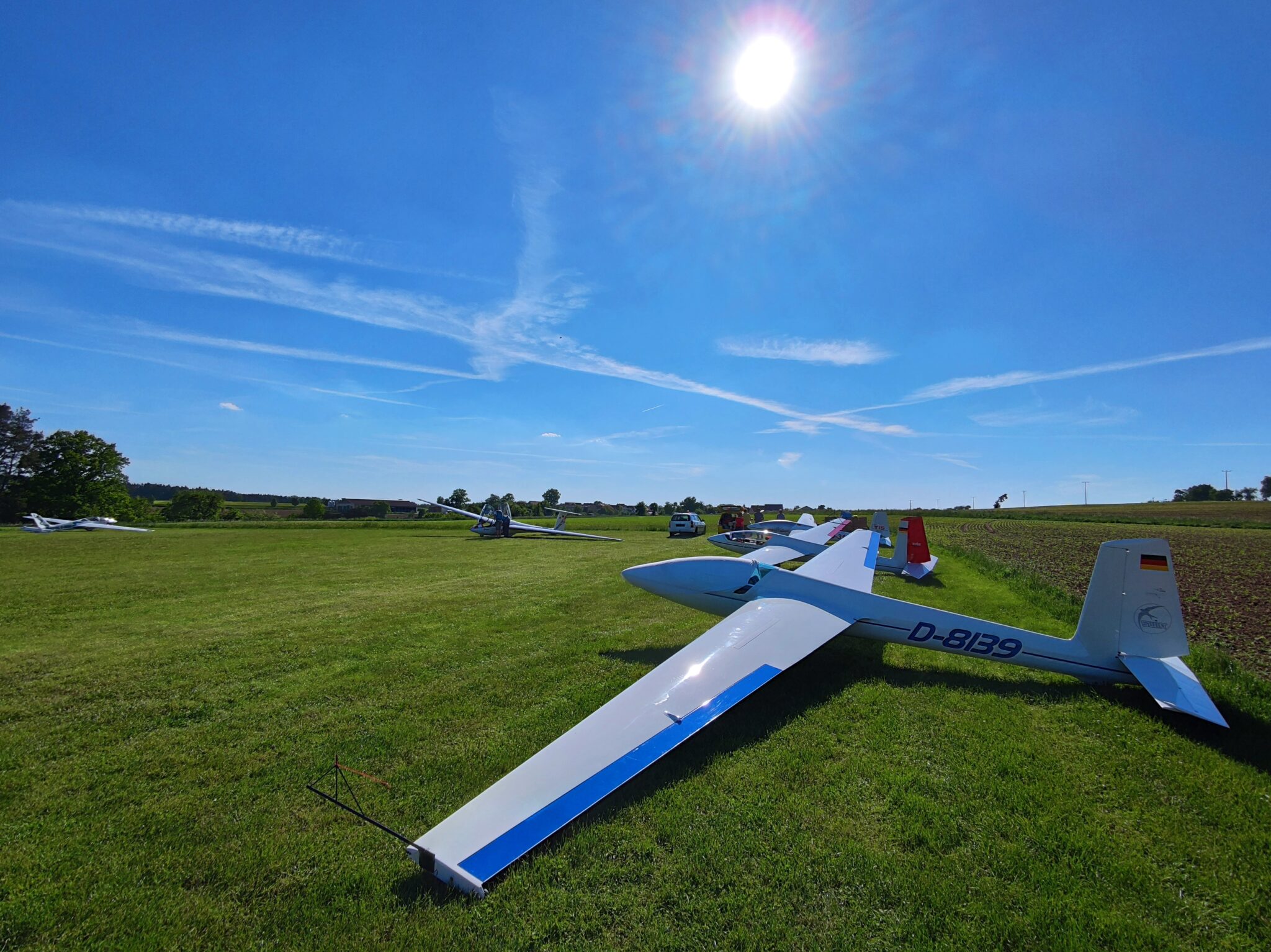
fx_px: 587
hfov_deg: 94.5
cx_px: 636
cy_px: 476
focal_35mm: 16
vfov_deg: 78.0
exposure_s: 1/3250
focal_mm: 2.35
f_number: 2.2
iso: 100
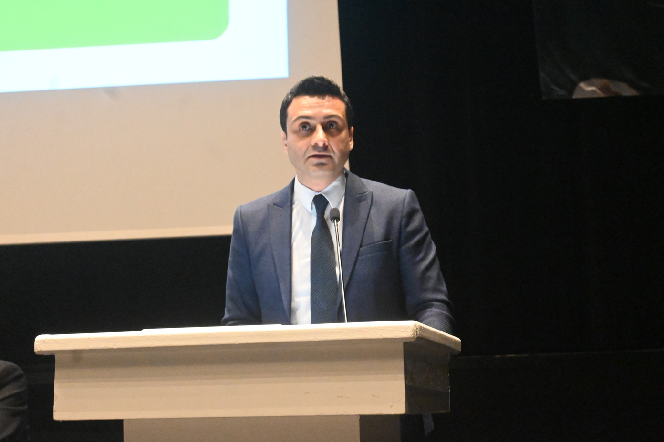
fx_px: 1024
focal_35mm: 56
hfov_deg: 35.9
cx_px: 332
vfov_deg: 24.4
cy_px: 221
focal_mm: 37
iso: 14400
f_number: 5.3
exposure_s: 1/60
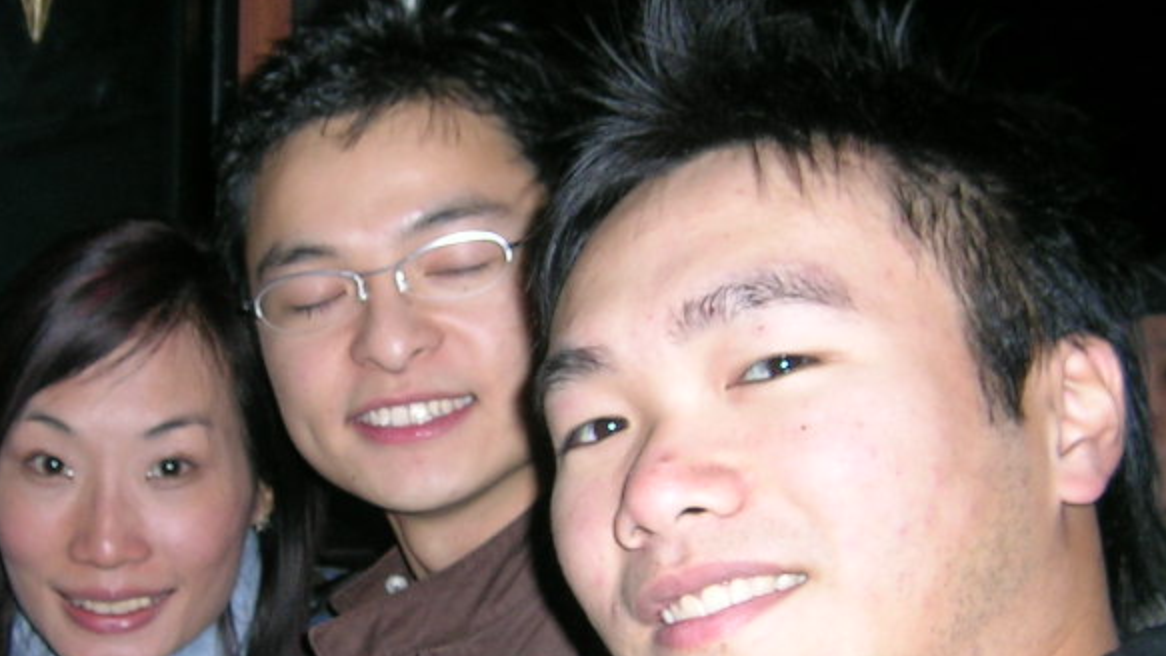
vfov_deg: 17.9
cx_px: 384
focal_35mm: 67
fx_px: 2072
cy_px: 456
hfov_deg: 31.2
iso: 51
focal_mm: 5.4
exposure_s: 1/60.1
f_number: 2.8
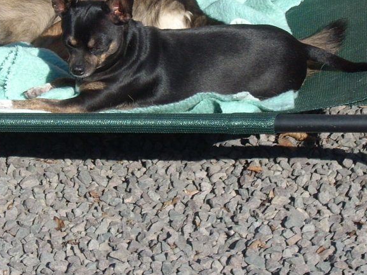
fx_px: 1696
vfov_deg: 9.2
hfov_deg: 12.3
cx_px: 67
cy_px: 8
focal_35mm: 160
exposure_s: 1/169
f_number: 8.5
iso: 64
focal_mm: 12.8
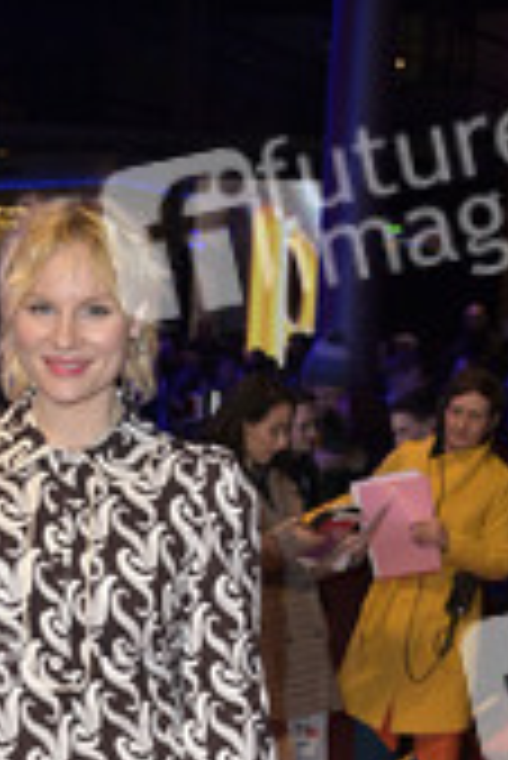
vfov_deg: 18.7
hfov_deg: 12.9
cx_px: -76
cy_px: 890
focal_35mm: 104
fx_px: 2197
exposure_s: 1/250
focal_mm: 44
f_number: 5
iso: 800
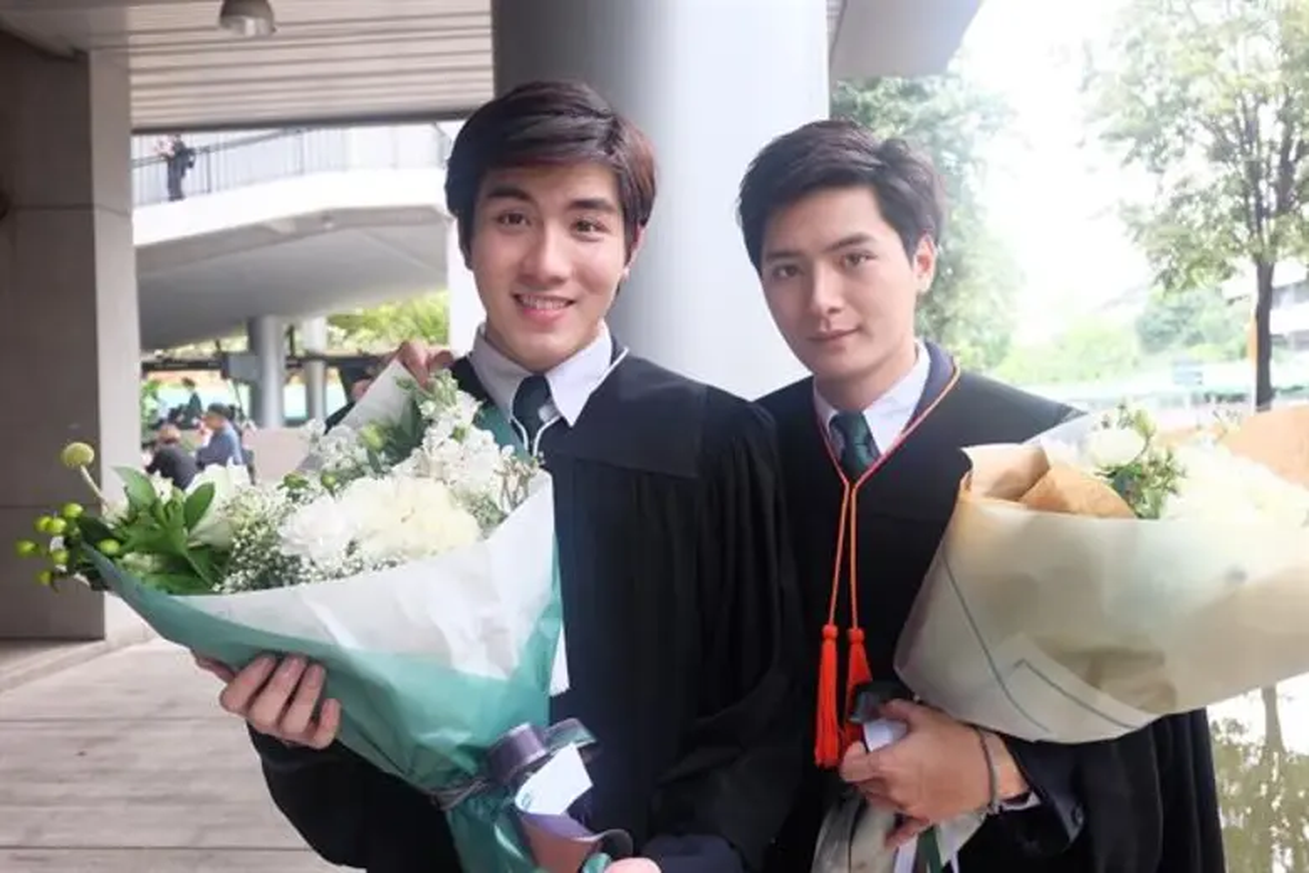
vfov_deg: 41.1
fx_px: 1163
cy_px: 436
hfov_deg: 58.7
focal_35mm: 32
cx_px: 654
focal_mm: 21.1
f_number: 4
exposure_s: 1/210
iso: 640
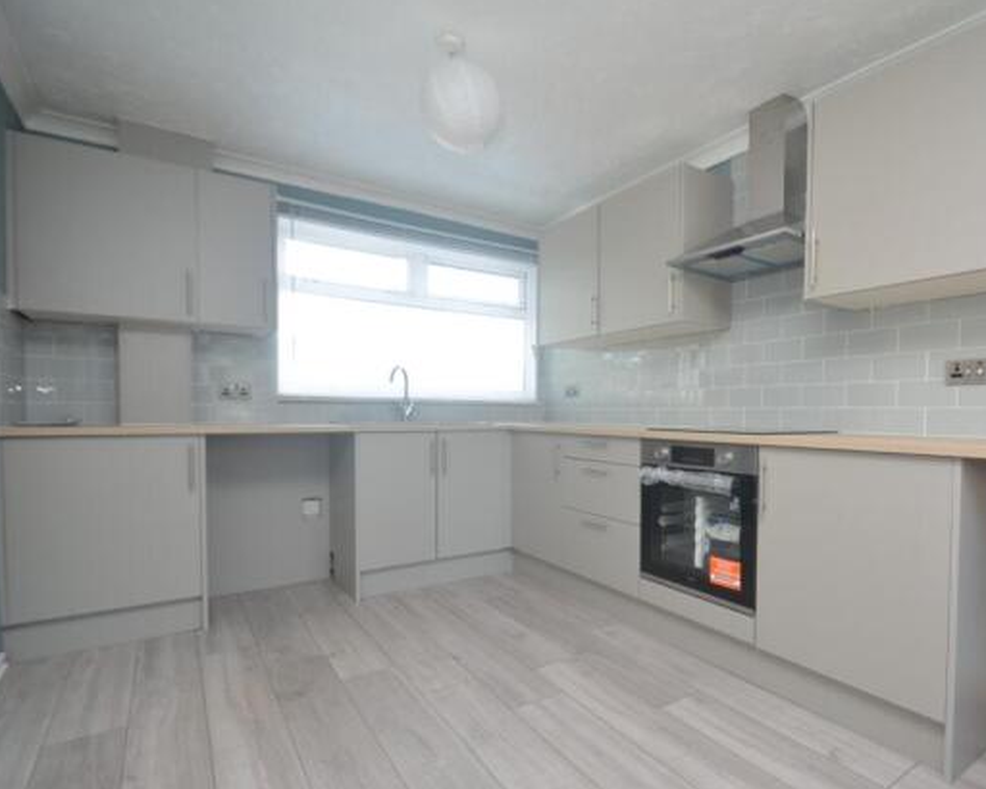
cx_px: 621
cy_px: 411
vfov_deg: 73.8
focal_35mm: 18
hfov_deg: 84.5
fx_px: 525
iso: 320
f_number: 4
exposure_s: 1/60
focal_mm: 10
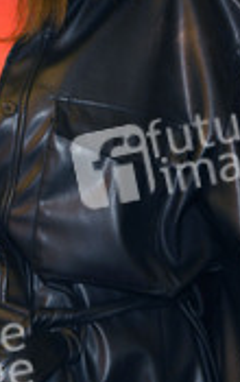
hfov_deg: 8.7
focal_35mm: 151
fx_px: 1574
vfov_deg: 13.7
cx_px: -15
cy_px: 48
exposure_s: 1/50
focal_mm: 65
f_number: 5
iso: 2000
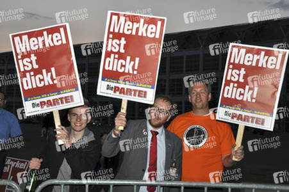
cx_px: 144
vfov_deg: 22.6
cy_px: 96
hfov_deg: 33.4
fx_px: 481
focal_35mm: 60
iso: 400
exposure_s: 1/160
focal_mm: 40
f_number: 6.3
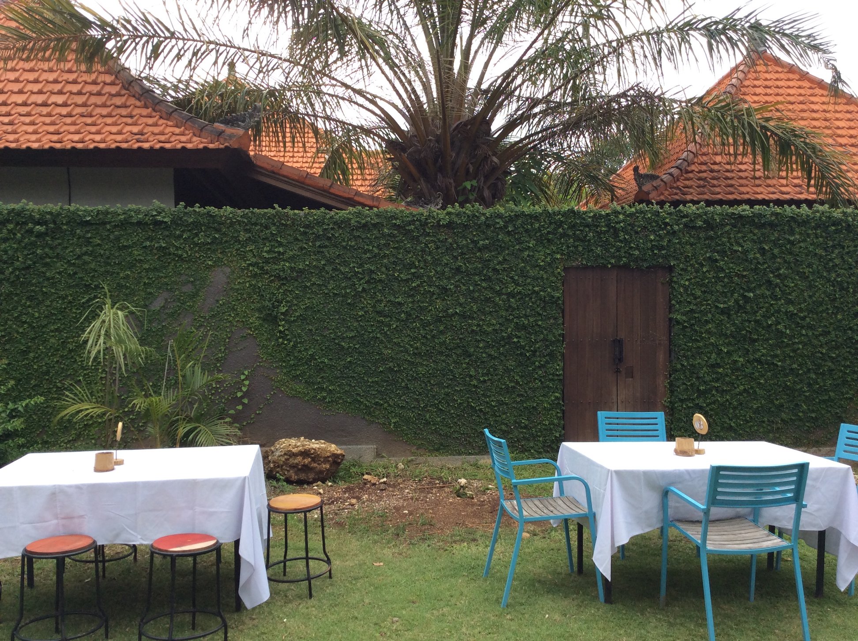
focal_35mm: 32
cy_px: 320
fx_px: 792
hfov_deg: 56.9
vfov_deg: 44.1
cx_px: 429
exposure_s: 1/578
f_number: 2.4
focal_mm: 3.3
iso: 32
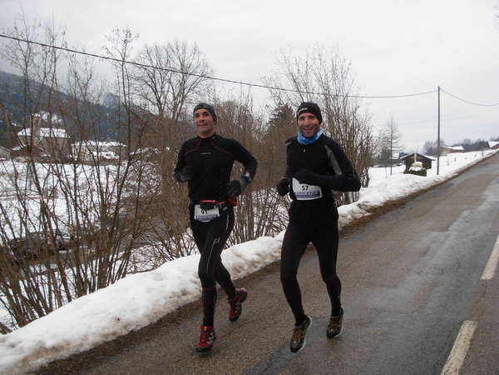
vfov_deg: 37.7
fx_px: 548
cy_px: 188
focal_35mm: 38
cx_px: 250
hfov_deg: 49.0
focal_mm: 6.3
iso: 79
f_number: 2.9
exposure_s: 1/497
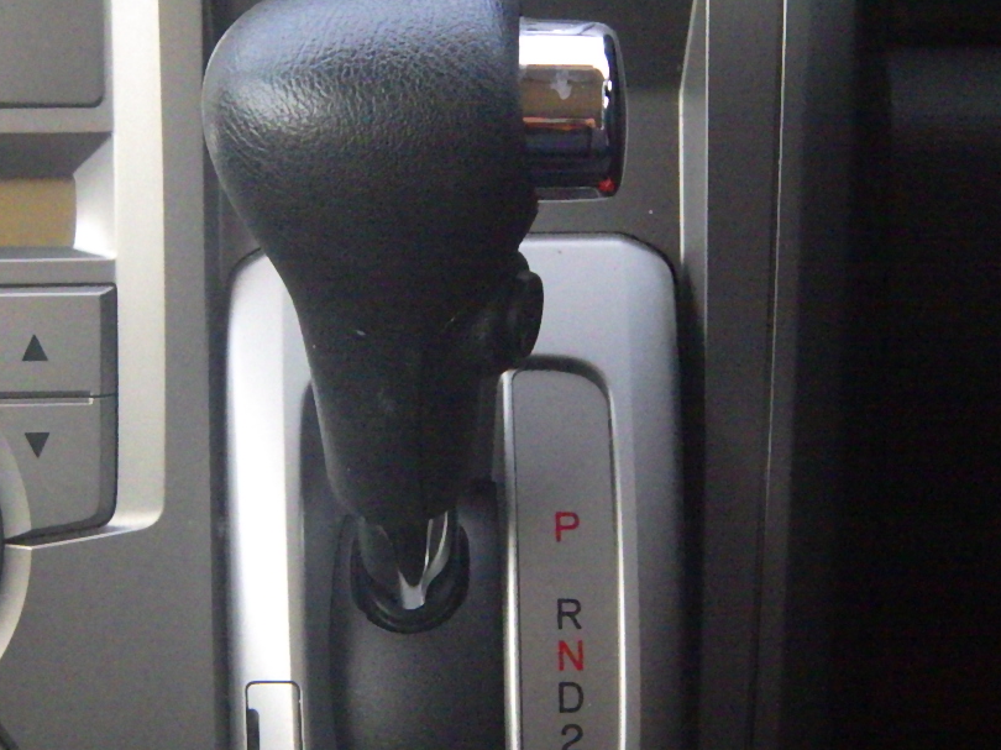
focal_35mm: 177
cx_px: 424
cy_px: 414
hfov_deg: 11.2
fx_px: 5117
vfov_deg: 8.4
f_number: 5.5
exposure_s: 1/125
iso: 800
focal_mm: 25
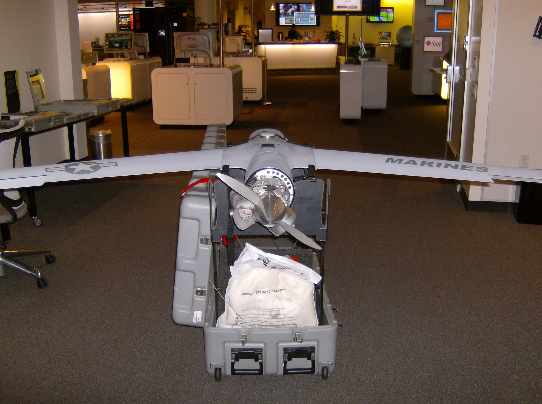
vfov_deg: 39.5
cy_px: 202
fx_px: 562
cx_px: 271
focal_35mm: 36
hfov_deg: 51.5
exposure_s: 1/60
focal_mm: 6
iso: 200
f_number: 2.8
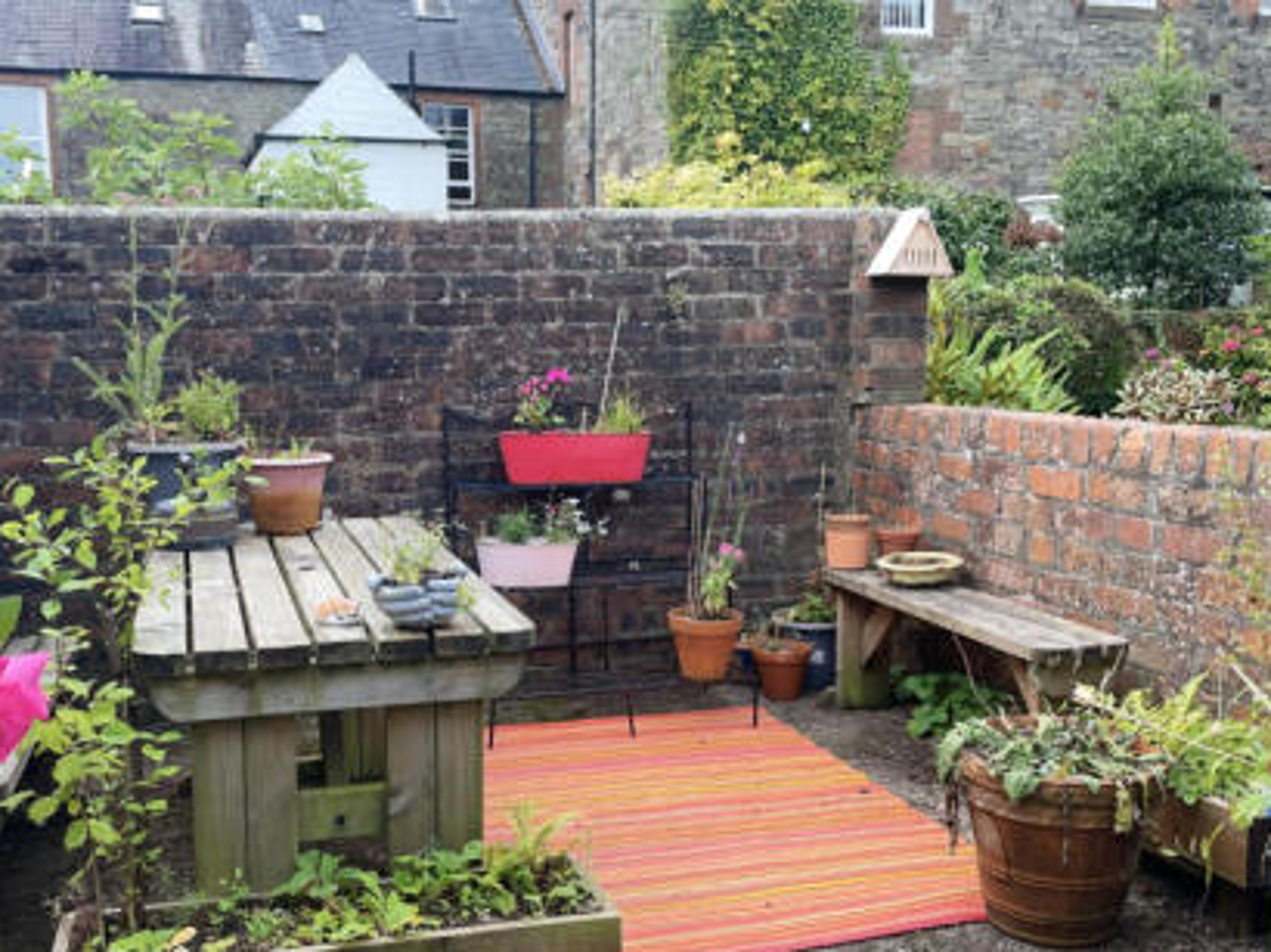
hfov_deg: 50.0
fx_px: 1358
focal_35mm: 37
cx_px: 553
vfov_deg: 38.5
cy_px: 554
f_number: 1.6
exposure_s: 1/609
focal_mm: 4.2
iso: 32
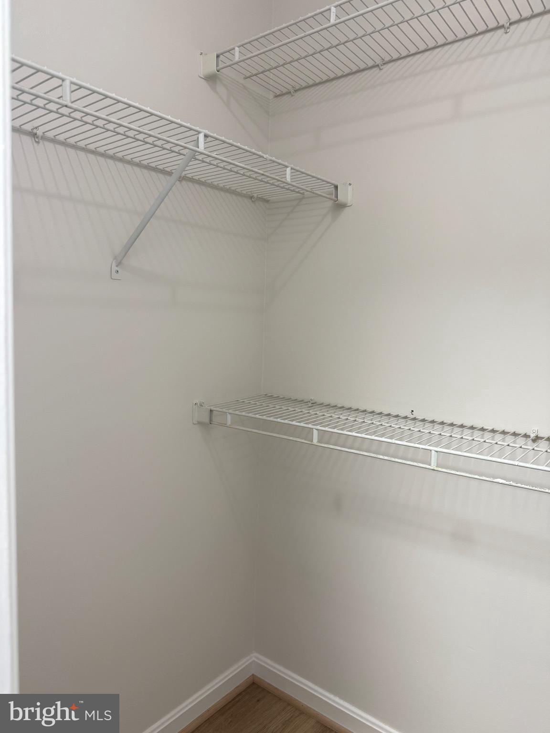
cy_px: 366
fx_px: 508
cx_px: 275
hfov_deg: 56.8
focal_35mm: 24
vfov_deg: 71.6
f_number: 1.78
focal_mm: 6.76
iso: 125
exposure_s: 1/60
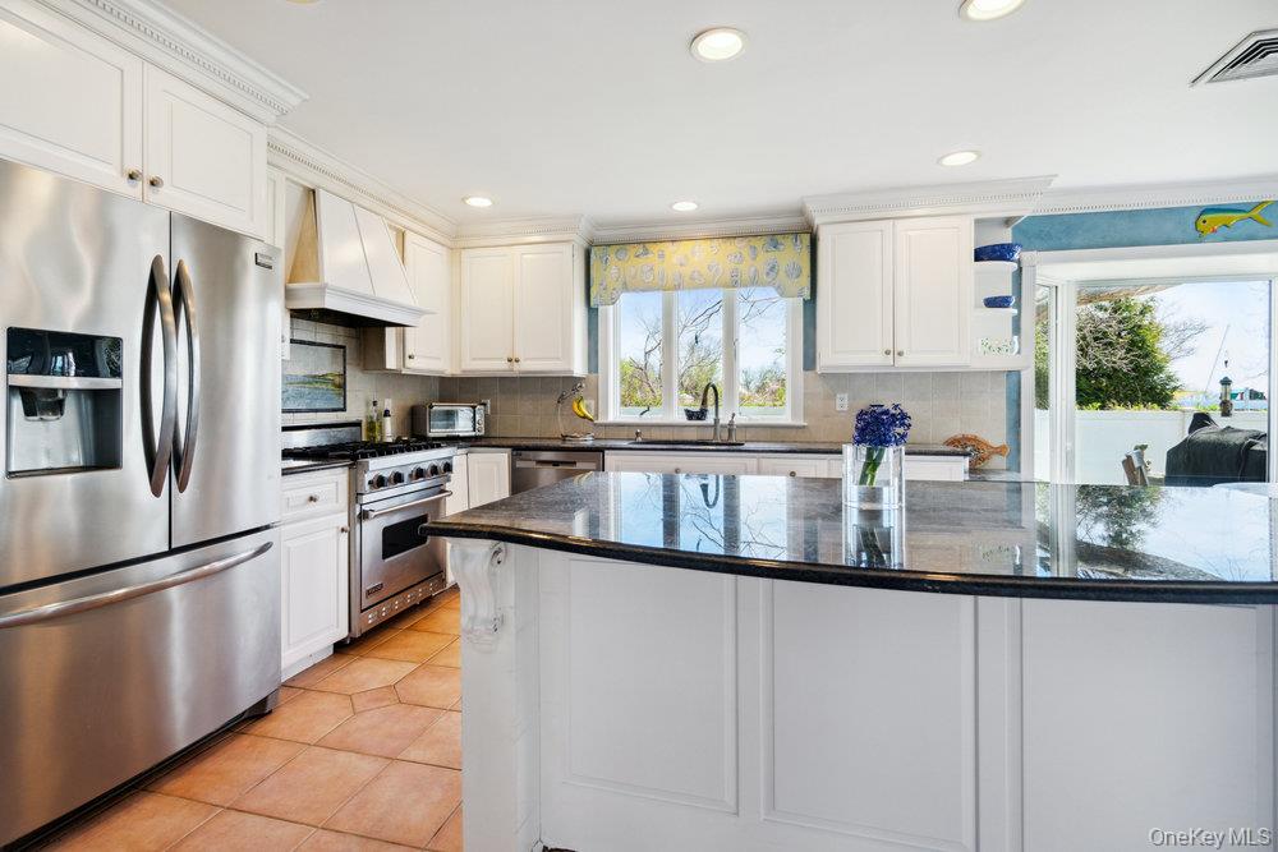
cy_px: 426
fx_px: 568
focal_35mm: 16
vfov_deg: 73.8
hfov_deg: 96.7
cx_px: 639
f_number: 5.6
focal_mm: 16
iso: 500
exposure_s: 1/80
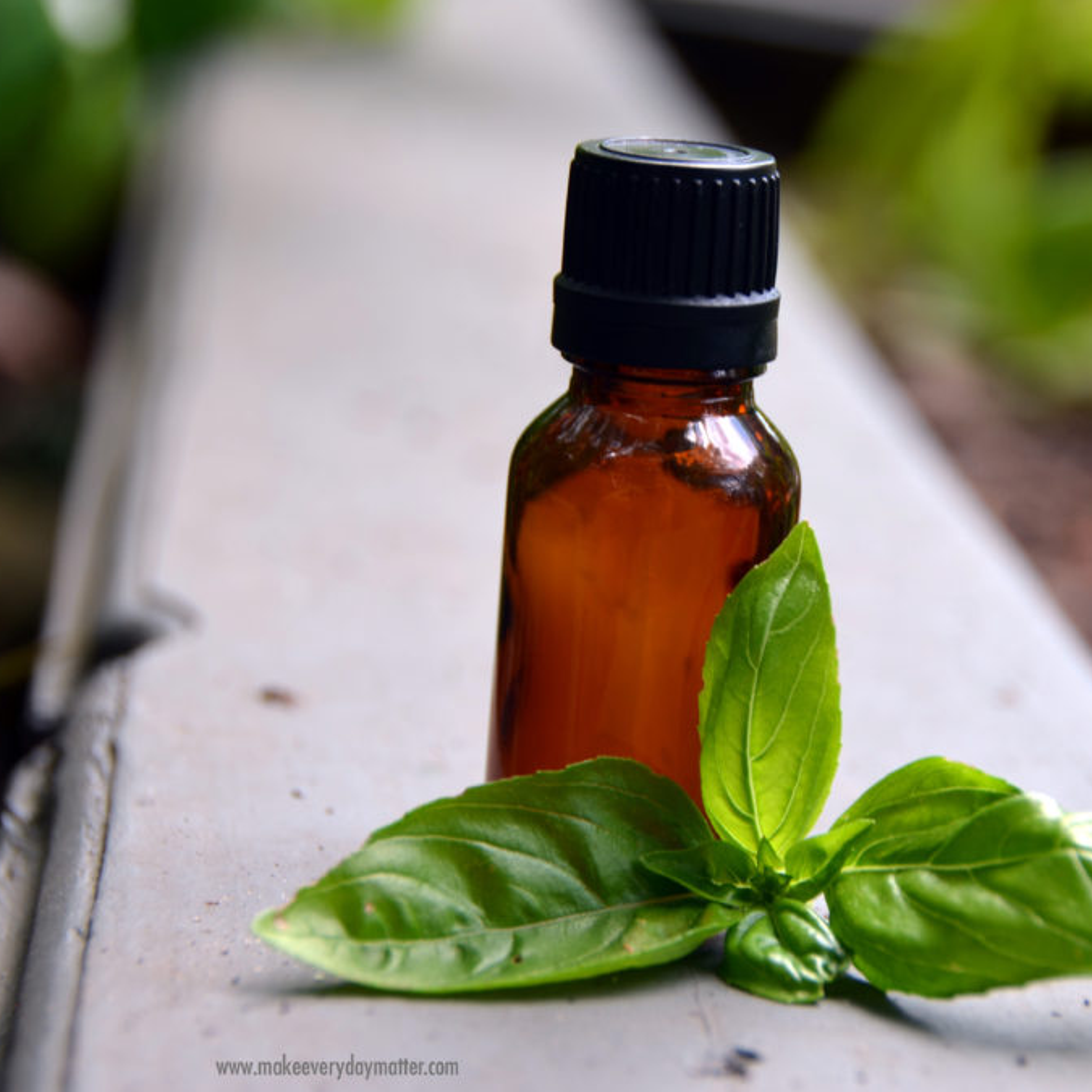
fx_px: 4818
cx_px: 739
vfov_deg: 12.9
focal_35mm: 135
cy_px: 545
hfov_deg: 12.9
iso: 100
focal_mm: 70
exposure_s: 1/80
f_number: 5
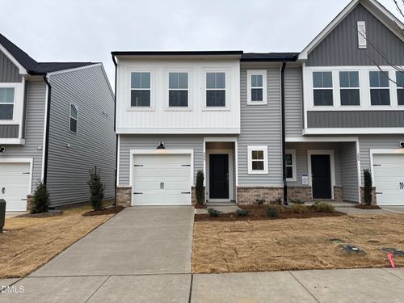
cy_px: 152
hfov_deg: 71.6
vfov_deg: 56.8
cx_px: 202
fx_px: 280
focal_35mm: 24
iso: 80
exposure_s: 1/931
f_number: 1.78
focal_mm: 6.76
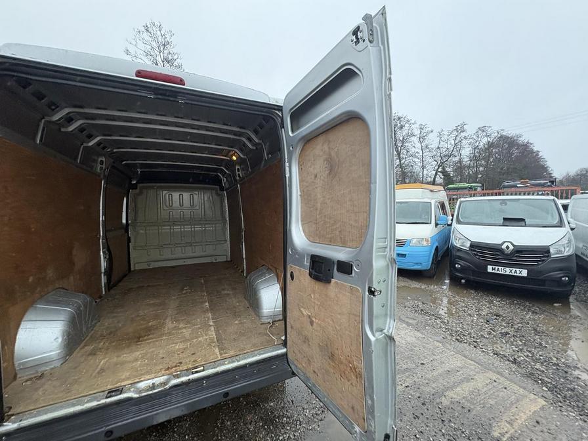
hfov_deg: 102.1
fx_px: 238
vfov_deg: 85.7
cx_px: 294
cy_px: 220
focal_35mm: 14
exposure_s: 1/65
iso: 250
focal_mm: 2.22
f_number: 2.2
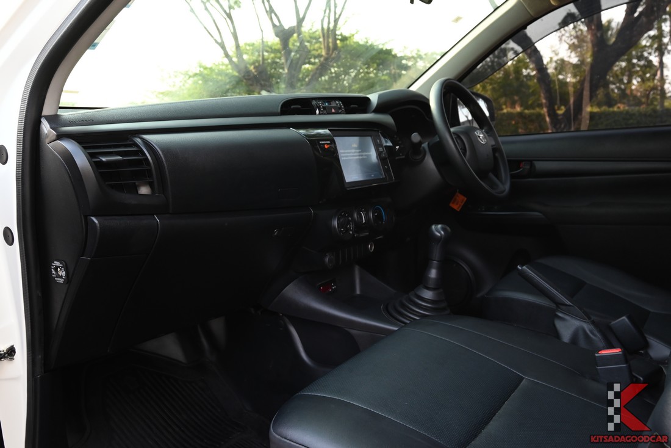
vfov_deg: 41.7
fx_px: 587
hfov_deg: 59.5
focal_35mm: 32
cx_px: 336
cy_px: 224
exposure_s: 1/50
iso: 1250
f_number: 9
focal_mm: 31.5
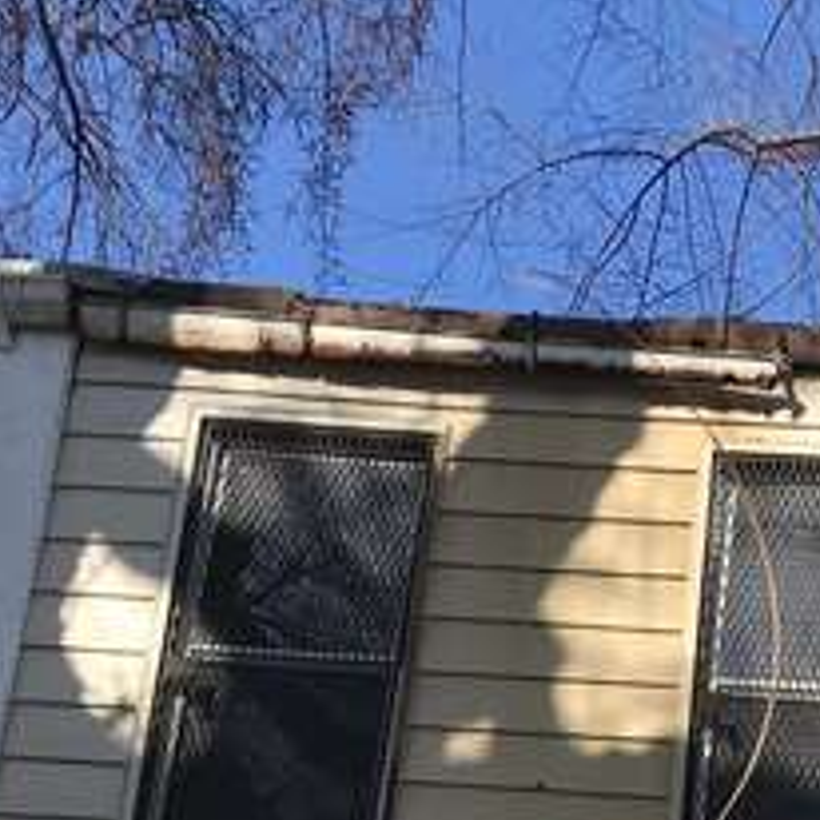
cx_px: 983
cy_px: 1059
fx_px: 2573
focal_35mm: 96
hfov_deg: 17.3
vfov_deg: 17.1
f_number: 1.8
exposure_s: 1/1429
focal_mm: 3.99
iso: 20
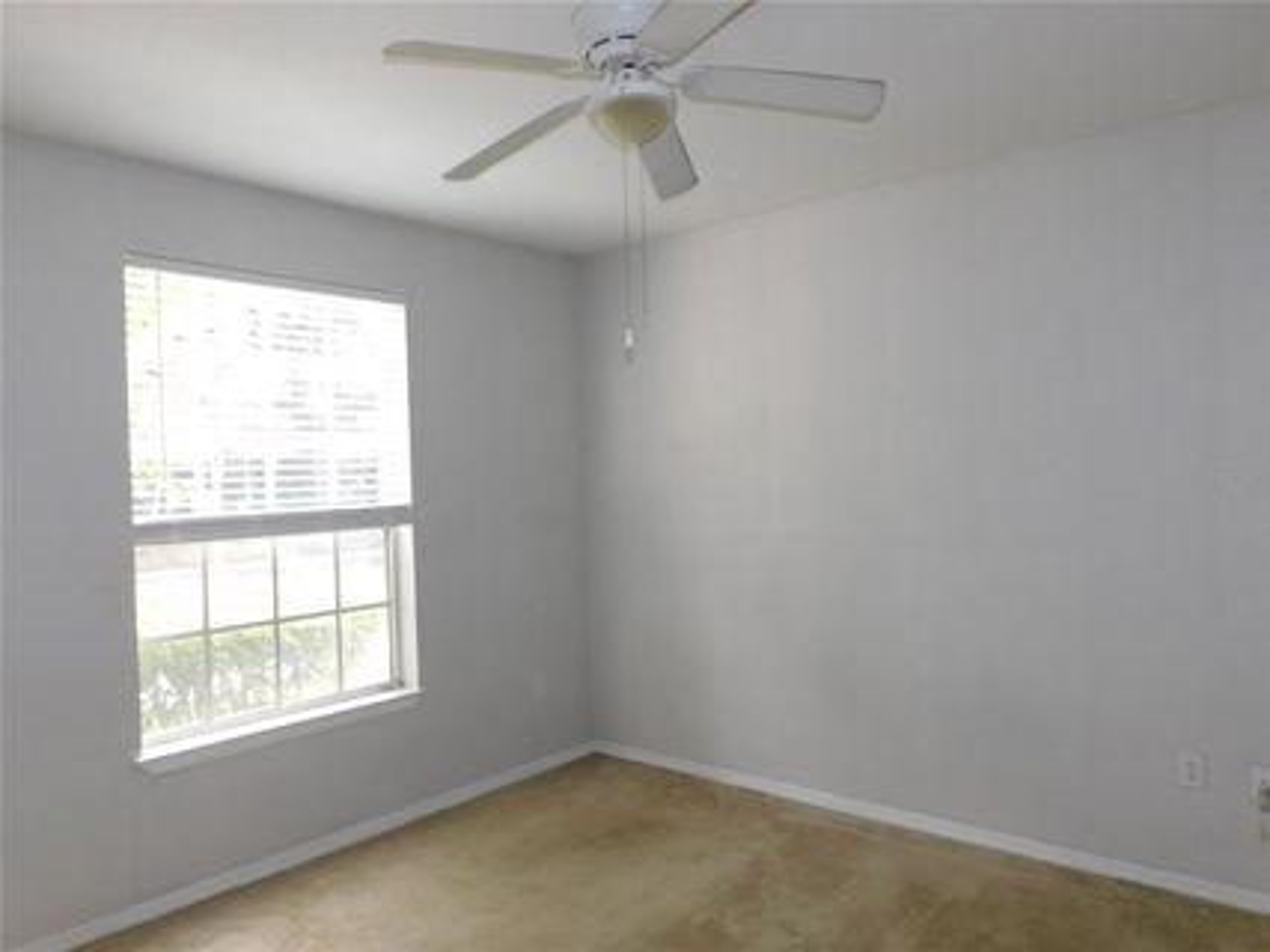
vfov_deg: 56.8
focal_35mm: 24
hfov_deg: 71.6
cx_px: 635
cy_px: 476
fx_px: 880
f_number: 3.3
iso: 125
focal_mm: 4.3
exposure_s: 1/30
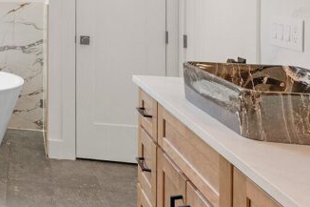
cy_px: -2
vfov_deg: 28.5
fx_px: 379
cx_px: -94
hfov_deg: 32.9
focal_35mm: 44
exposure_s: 1/30
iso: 250
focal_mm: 14
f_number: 8
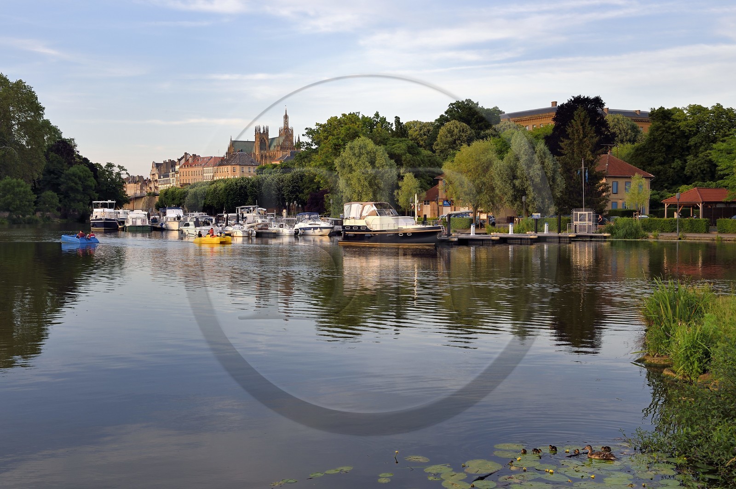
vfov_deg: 29.2
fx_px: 940
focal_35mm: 46
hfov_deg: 42.8
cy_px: 244
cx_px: 368
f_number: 7.1
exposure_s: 1/125
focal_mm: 46
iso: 200
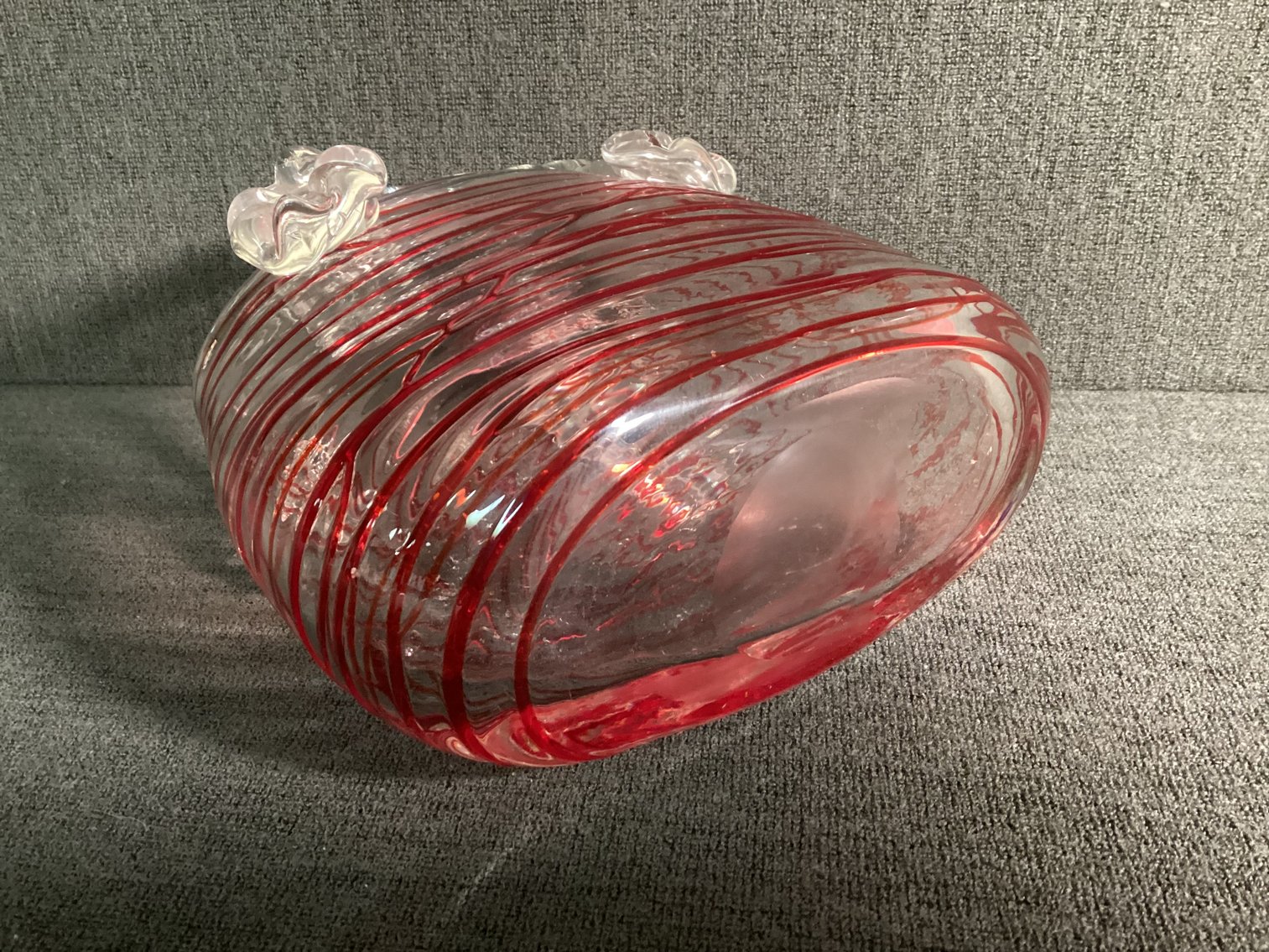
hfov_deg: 58.3
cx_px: 634
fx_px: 1137
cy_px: 476
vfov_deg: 45.4
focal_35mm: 31
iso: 640
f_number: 2.4
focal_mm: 3.3
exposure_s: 1/30
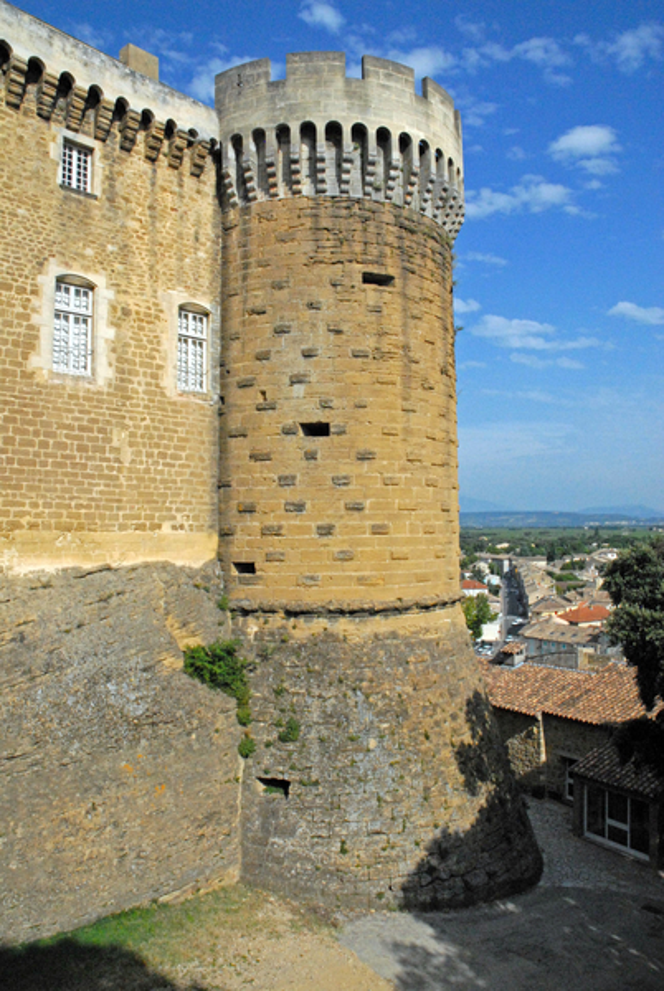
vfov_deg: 67.3
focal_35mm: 27
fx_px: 744
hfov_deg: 48.1
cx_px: 332
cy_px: 496
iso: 1600
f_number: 18
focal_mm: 18
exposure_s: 1/1250
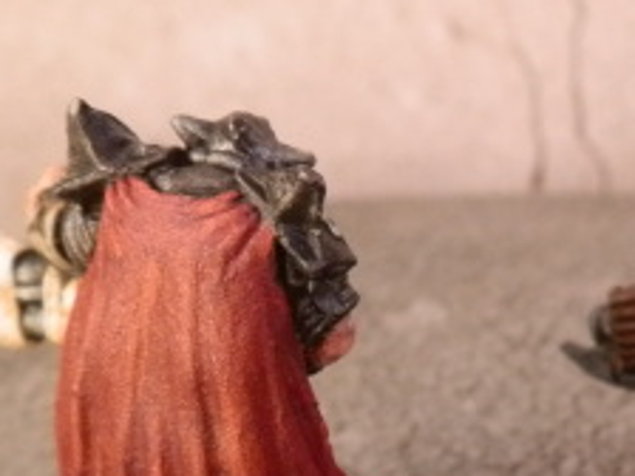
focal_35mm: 67
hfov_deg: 27.6
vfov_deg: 21.7
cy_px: 380
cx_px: 601
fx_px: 1229
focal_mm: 5
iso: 400
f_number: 3.1
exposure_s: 1/80
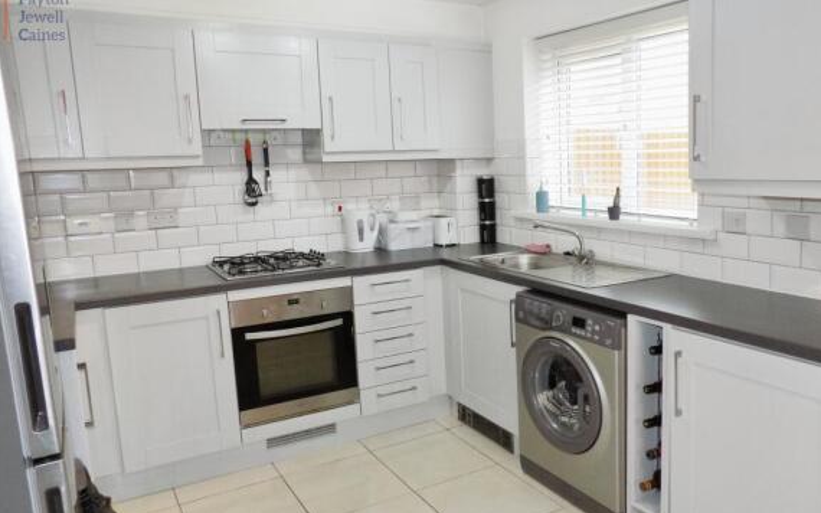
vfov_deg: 47.3
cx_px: 417
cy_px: 303
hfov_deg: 70.4
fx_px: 582
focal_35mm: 26
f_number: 3.1
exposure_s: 1/30
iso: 140
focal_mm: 4.3
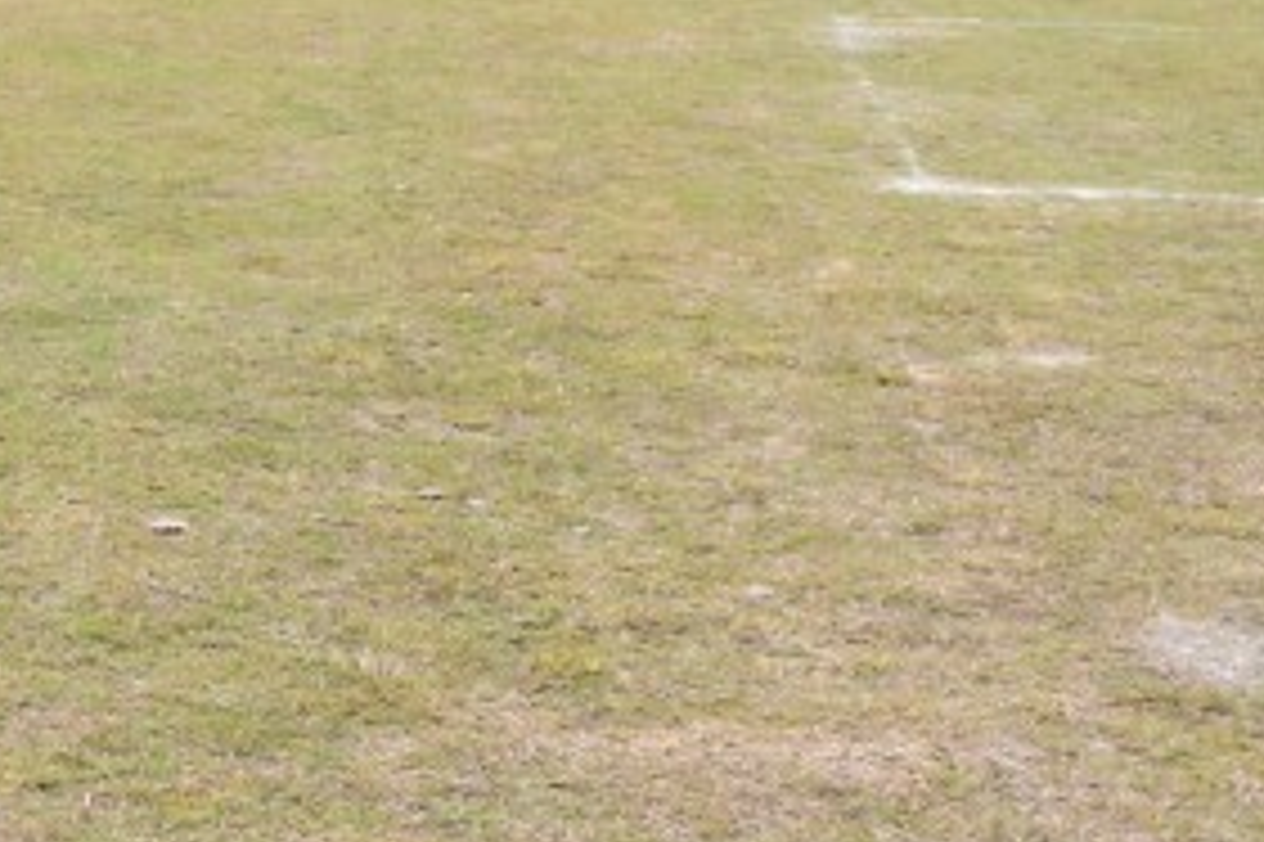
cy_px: -117
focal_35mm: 100
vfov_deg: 13.4
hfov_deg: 19.3
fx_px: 3509
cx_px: -243
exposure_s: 1/125
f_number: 20
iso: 640
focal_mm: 26
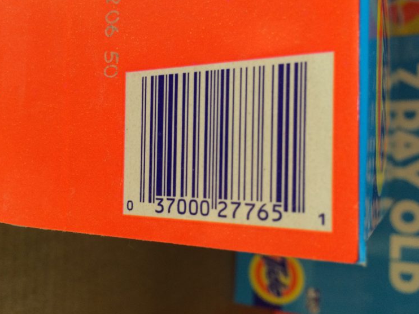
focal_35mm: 30
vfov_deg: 46.8
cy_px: 152
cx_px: 211
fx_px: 363
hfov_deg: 59.9
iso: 250
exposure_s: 1/30
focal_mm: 4.15
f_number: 2.2
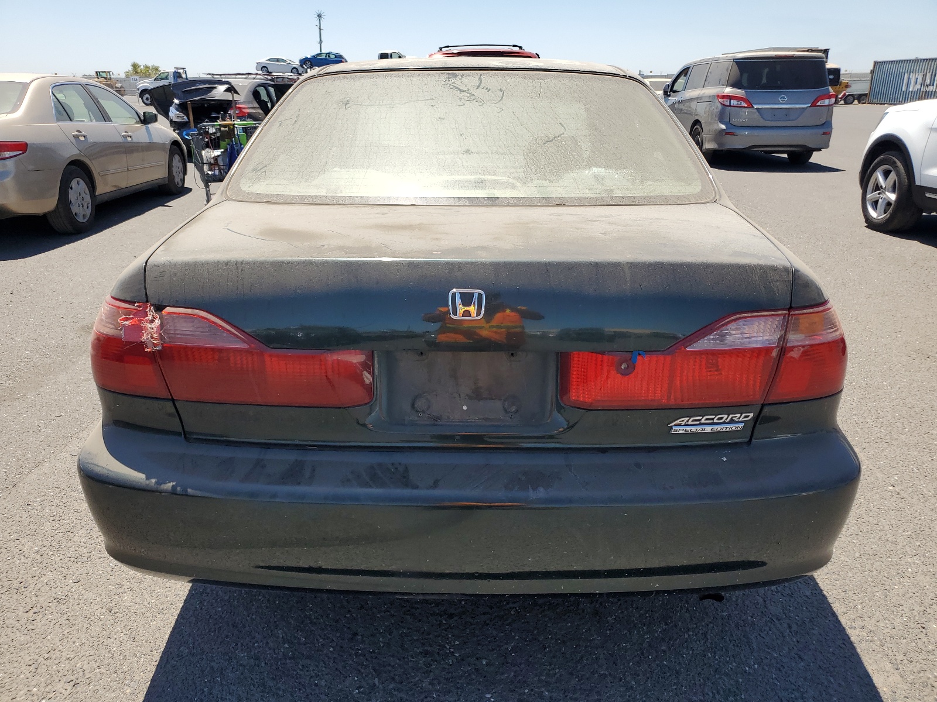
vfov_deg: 53.1
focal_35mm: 26
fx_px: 704
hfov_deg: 67.3
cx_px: 468
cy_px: 351
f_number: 1.5
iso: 50
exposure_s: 1/2500
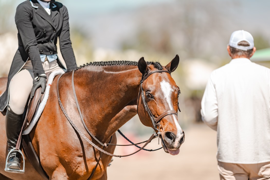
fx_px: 2250
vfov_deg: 4.6
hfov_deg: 6.9
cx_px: 135
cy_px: 90
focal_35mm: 300
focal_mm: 300
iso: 160
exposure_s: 1/1600
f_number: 2.8
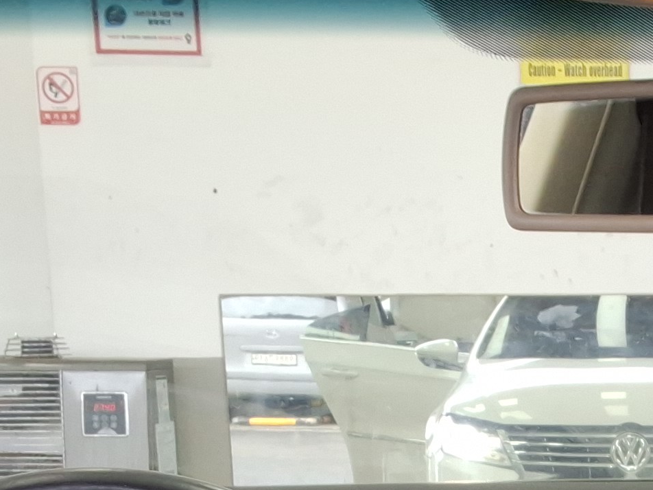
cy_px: 657
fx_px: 1811
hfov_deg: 19.4
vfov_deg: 14.7
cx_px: 756
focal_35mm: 96
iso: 55
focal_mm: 2.91
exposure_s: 1/40
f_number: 1.9
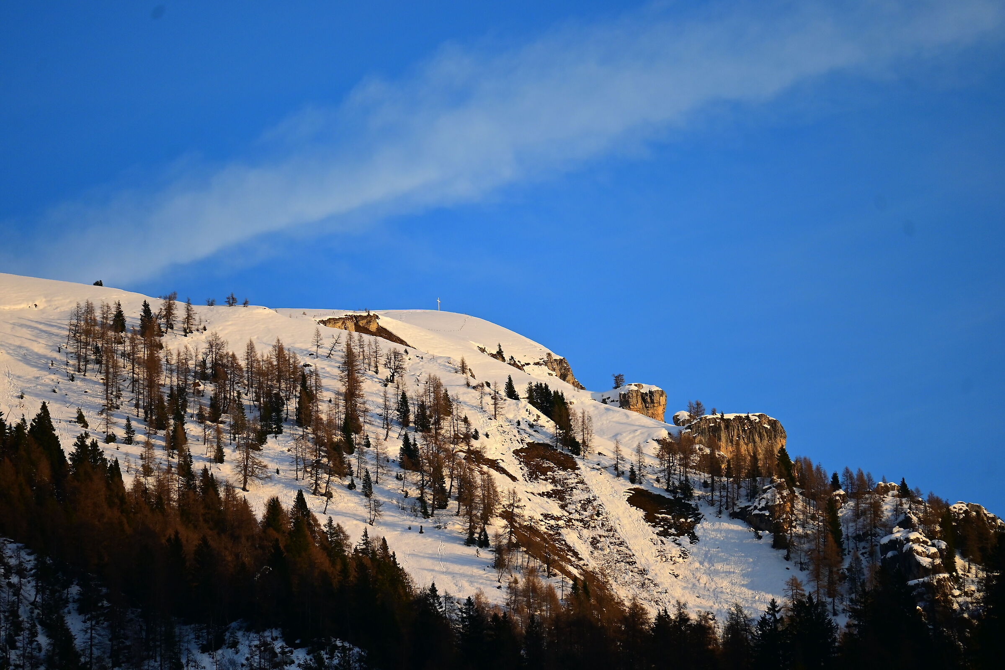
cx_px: 502
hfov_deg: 5.5
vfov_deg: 3.7
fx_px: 10468
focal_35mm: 375
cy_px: 335
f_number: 6.3
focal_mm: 250
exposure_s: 1/400
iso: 220
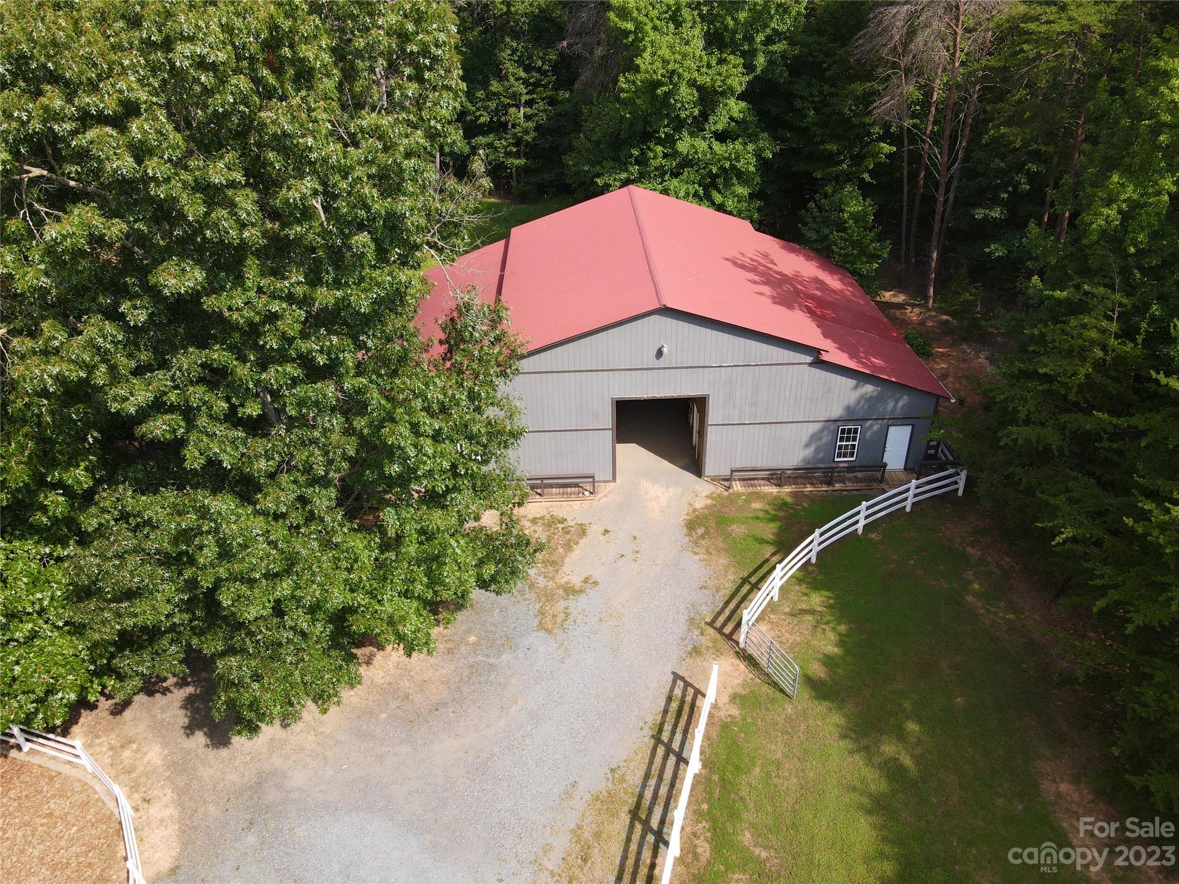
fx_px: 817
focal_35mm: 24
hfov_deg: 71.6
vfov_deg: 56.8
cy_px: 442
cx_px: 590
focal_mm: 4.5
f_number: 2.8
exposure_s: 1/15
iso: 280
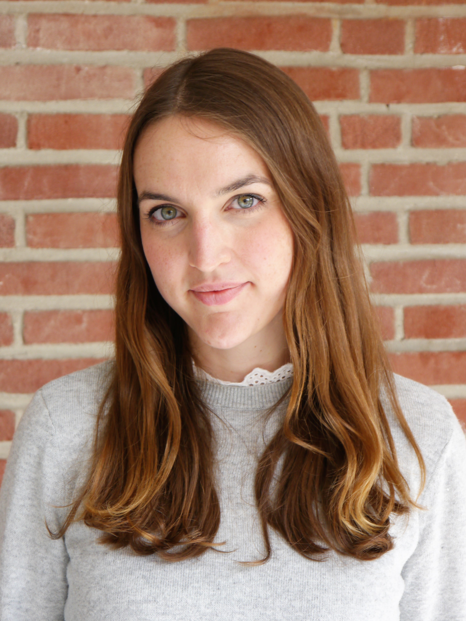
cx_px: 233
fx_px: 1508
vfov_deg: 23.3
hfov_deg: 17.6
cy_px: 310
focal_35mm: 84
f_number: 5.6
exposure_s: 1/80
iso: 200
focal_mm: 42
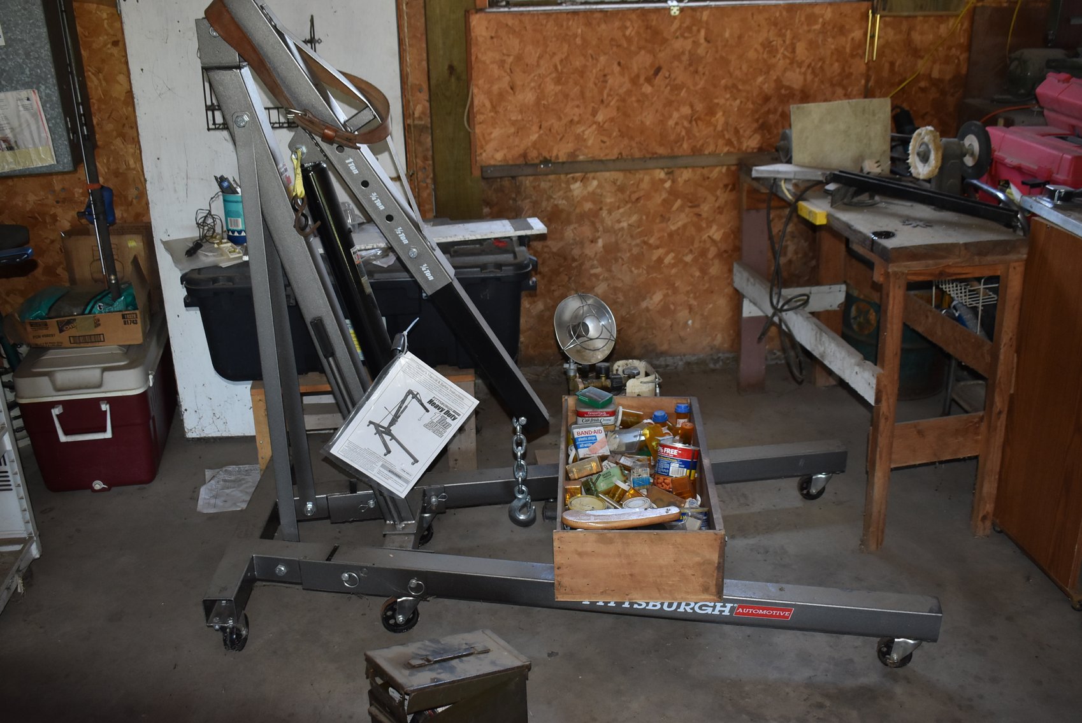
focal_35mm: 36
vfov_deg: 36.9
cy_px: 362
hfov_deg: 53.1
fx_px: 1083
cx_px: 541
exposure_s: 1/125
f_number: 3.8
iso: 1000
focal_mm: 24
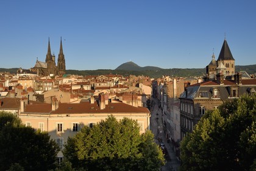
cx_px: 128
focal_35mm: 40
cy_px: 86
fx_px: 284
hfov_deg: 48.5
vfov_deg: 33.4
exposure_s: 1/250
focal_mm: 40
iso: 200
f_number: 10
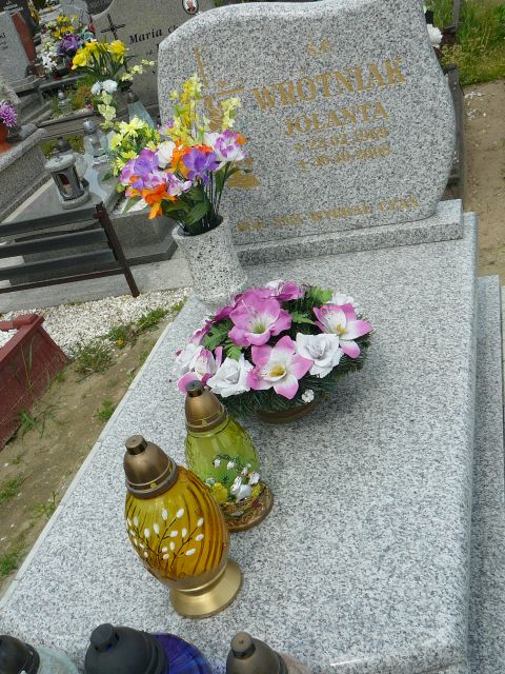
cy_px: 337
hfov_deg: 36.8
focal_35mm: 39
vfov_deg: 47.9
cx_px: 252
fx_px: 759
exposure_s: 1/400
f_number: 5
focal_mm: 5.8
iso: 80
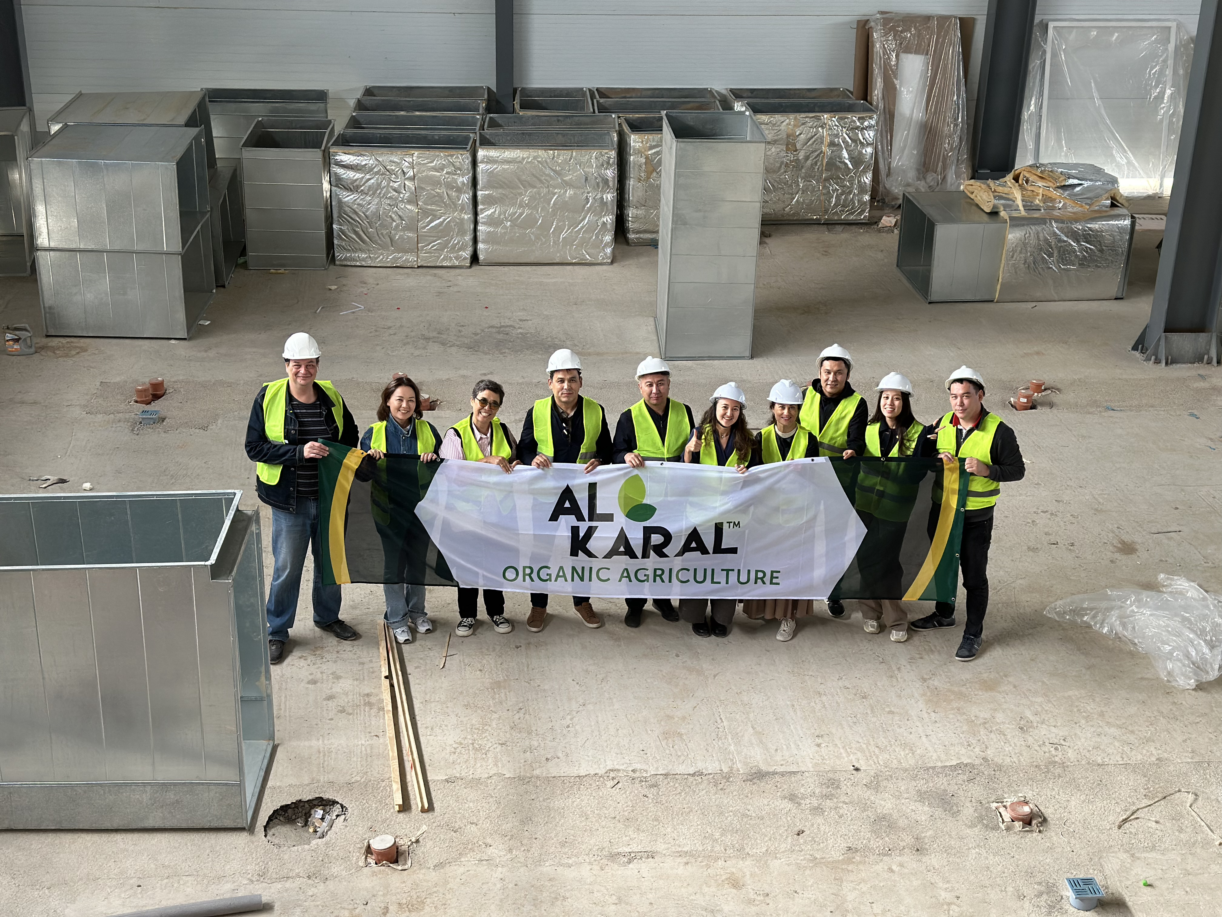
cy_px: 458
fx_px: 1694
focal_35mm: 48
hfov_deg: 39.7
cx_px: 611
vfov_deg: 30.3
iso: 160
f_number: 1.78
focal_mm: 6.86
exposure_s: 1/100
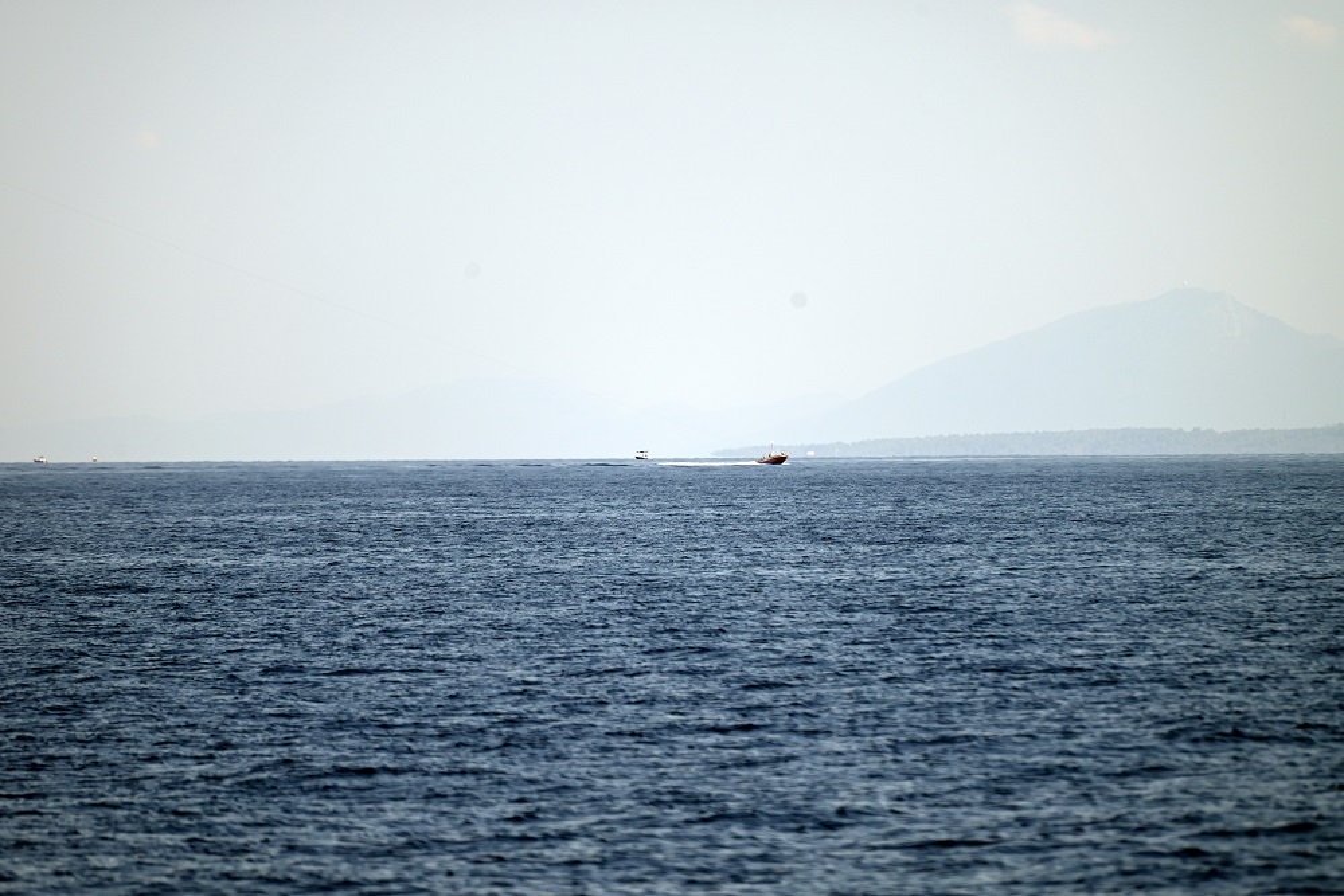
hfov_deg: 6.9
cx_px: 672
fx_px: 11201
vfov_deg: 4.6
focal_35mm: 300
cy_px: 448
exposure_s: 1/800
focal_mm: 300
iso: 100
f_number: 5.6
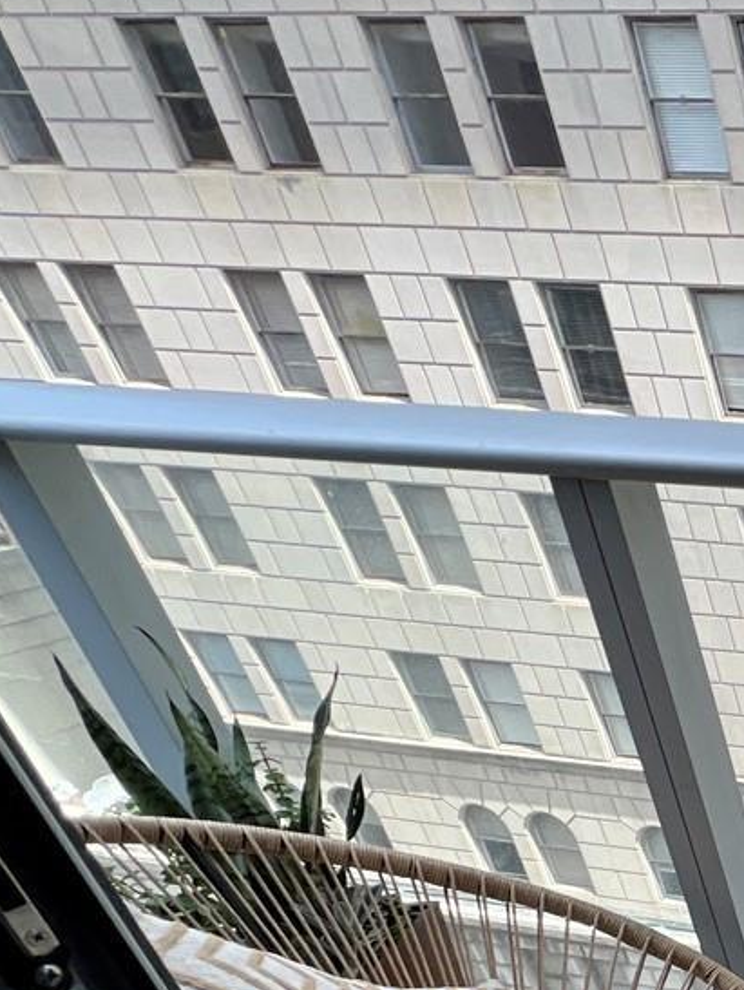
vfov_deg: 40.6
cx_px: 1298
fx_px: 1088
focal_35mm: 38
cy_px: 1059
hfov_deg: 23.0
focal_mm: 1.57
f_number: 1.8
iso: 32
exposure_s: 1/455
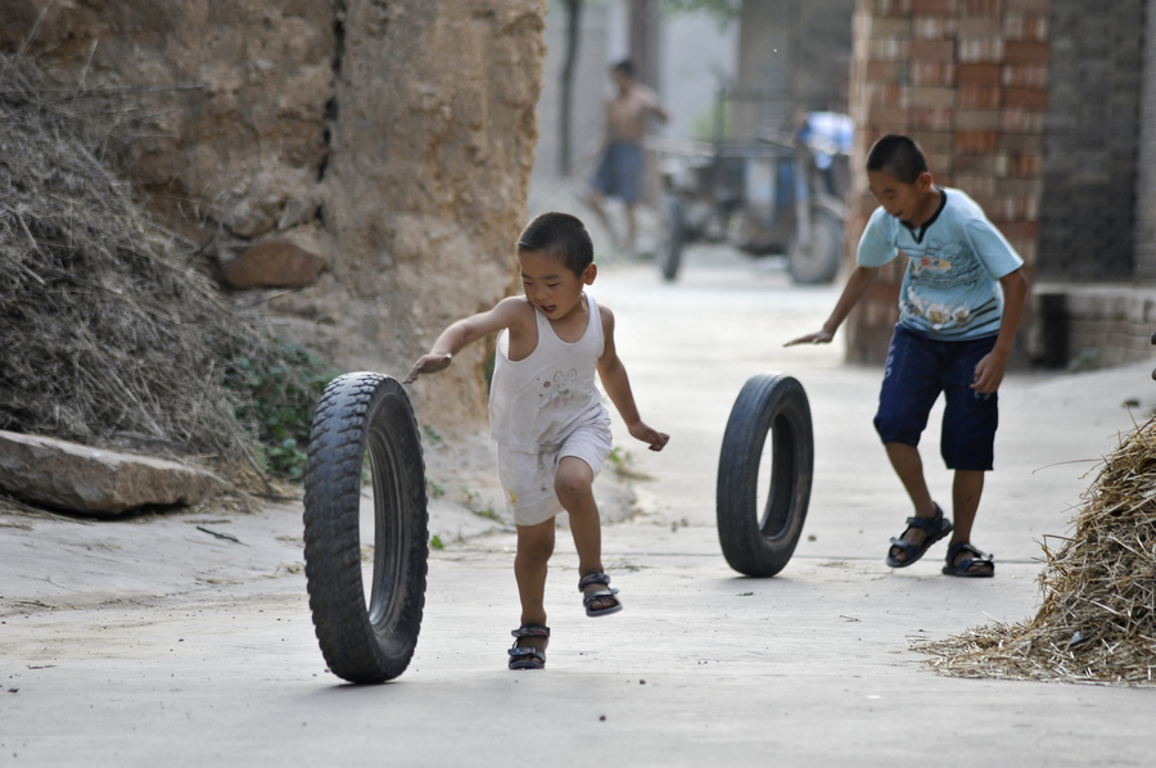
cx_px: 578
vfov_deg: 4.6
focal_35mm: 300
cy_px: 384
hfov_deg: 6.9
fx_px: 9623
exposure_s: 1/320
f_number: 5.6
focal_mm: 300
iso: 500
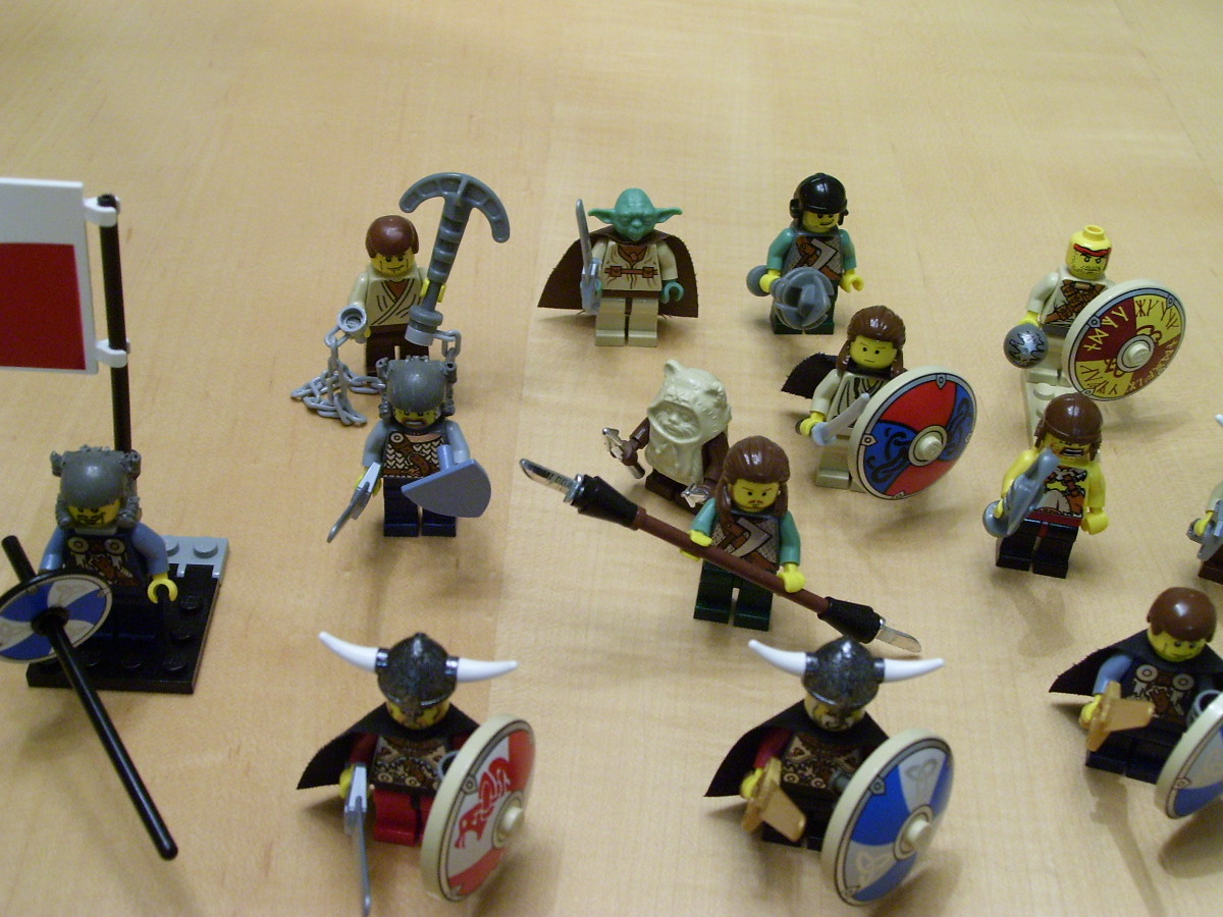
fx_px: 1590
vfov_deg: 32.2
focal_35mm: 45
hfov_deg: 42.1
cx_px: 612
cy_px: 458
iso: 160
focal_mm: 7.6
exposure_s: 1/10
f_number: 3
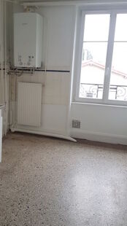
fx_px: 234
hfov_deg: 30.1
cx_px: 41
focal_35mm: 39
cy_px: 97
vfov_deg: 51.5
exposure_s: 1/24
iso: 200
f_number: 1.7
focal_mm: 4.2
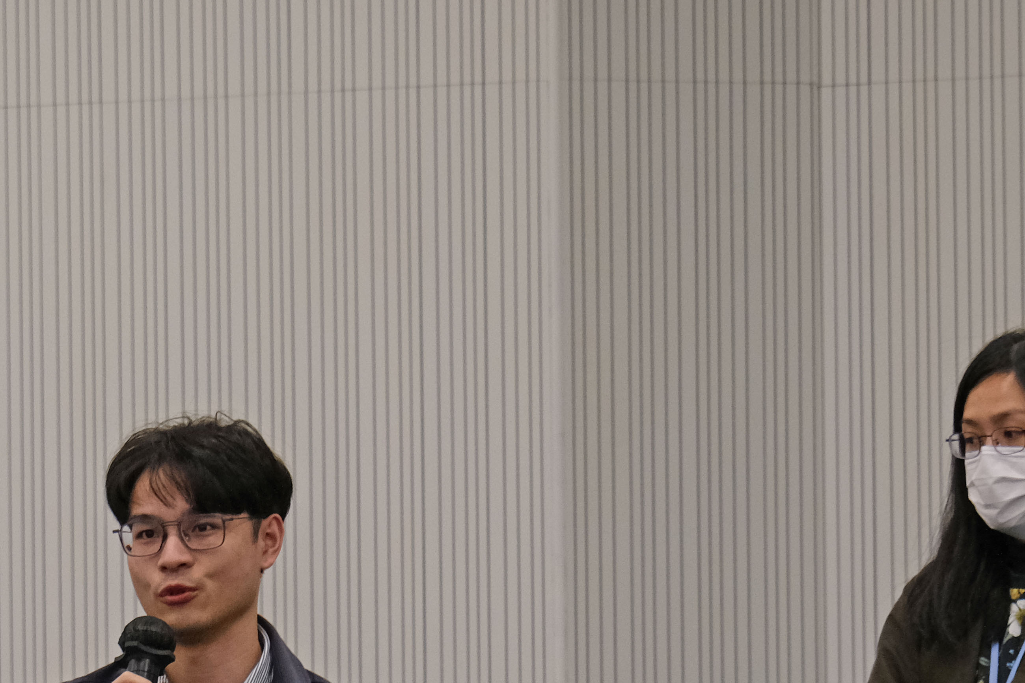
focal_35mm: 288
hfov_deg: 7.1
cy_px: 778
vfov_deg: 4.8
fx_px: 8199
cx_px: 173
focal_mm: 80
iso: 1600
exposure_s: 1/58
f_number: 5.6
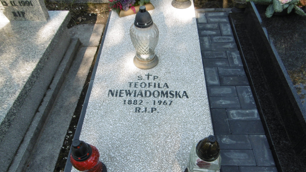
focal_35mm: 27
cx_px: 150
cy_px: 109
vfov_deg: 42.5
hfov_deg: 69.8
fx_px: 219
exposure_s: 1/250
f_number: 3.1
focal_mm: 4.3
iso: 100
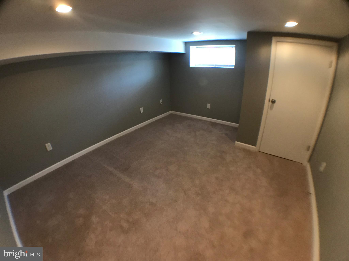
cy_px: 130
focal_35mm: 28
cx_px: 174
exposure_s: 1/15
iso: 100
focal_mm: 3.99
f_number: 1.8
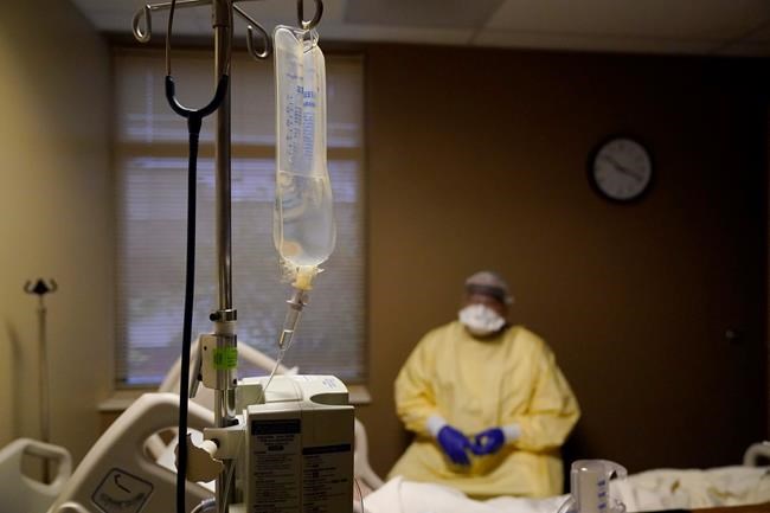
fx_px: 641
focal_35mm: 30
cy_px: 256
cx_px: 385
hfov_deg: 61.9
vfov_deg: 43.6
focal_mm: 30
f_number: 2.8
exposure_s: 1/1600
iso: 8000
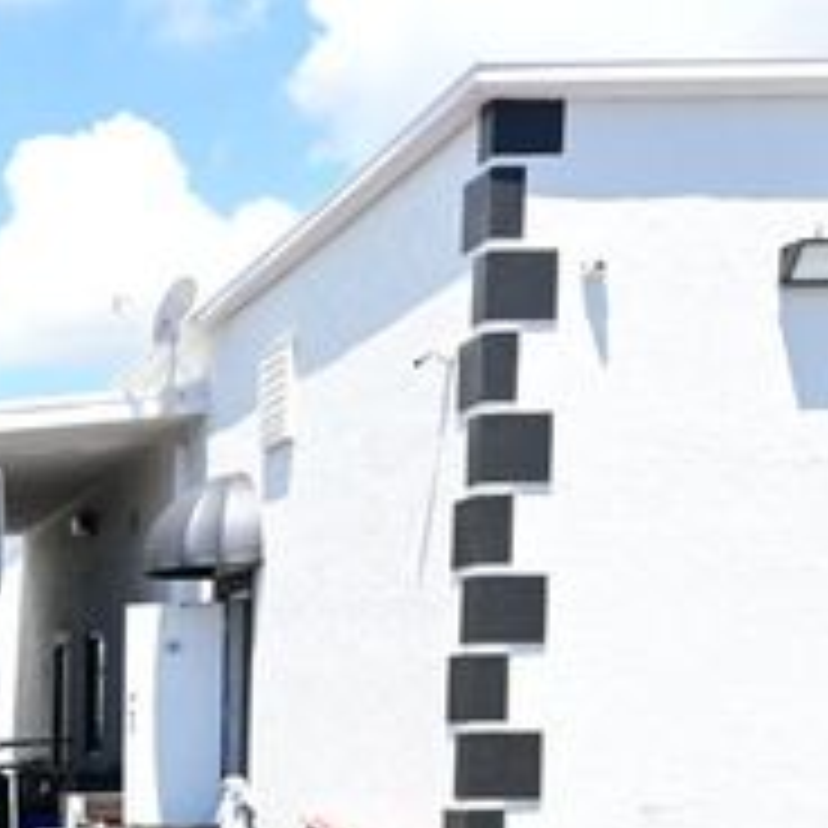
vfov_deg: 22.7
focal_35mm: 71
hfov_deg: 21.1
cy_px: 954
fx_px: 1921
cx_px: -360
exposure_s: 1/160
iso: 100
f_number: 6.3
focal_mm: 16
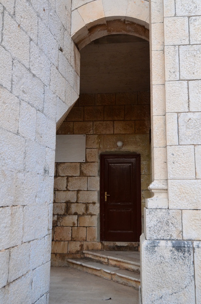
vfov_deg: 53.2
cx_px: 100
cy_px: 152
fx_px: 303
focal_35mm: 36
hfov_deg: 36.7
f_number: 5.6
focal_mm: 24
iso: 720
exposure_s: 1/30
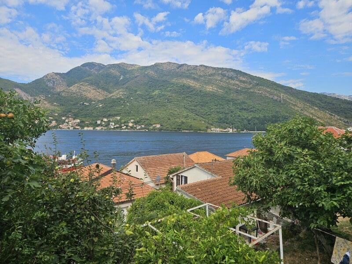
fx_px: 234
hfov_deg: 73.9
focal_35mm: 23
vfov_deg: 58.9
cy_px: 132
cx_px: 176
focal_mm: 5.4
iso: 25
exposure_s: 1/1222
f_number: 1.8
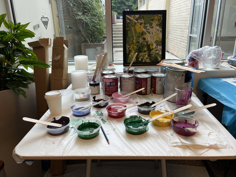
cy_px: 88
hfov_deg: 67.3
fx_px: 177
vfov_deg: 53.1
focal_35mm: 26
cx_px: 118
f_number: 1.6
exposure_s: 1/122
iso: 40
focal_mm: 5.1
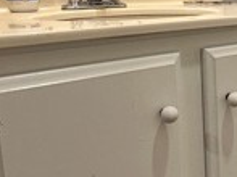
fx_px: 417
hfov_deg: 26.8
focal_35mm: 61
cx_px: 306
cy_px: 48
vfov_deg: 23.8
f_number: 2.2
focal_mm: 2.22
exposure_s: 1/120
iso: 160
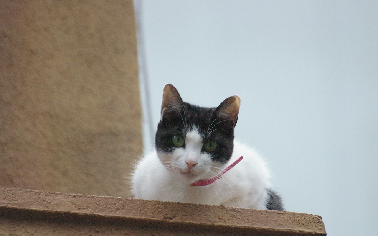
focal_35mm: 476
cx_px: 193
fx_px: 4904
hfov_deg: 4.4
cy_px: 128
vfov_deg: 2.8
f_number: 5.6
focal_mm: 300
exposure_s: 1/180
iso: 1600
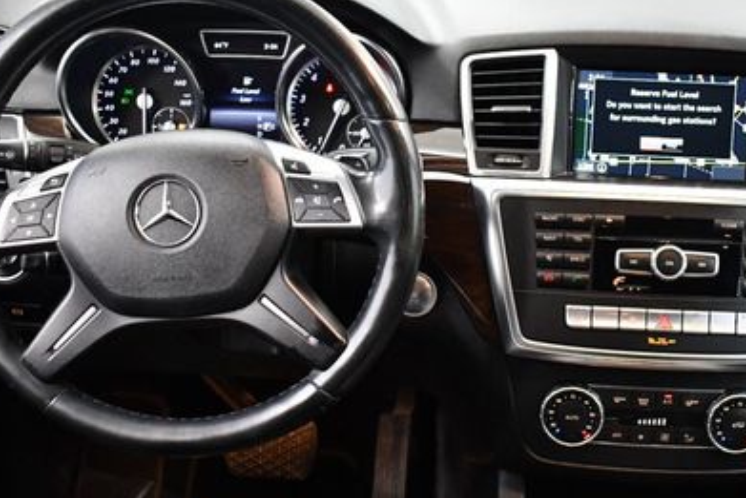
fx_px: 1223
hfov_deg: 33.9
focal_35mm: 59
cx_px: 429
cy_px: 296
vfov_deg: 23.0
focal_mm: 18
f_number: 3.5
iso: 3200
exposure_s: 1/60
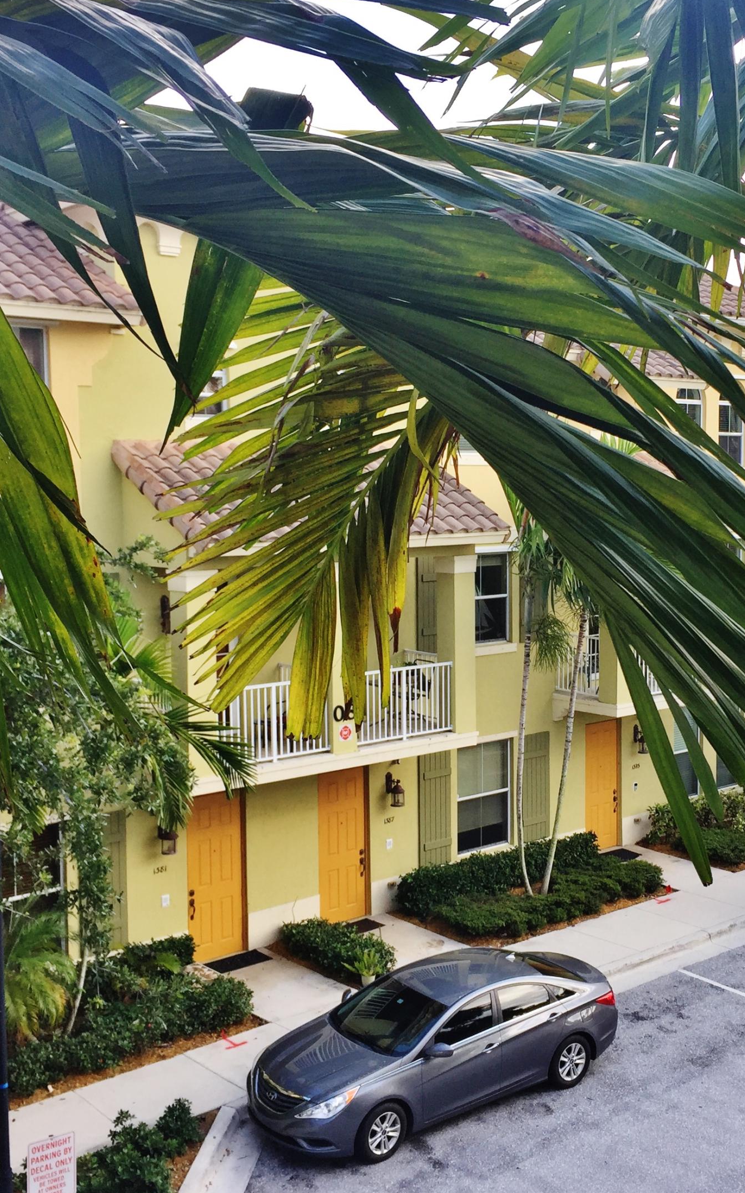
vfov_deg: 46.2
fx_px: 1397
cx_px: 504
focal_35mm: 43
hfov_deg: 29.6
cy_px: 593
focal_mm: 4.15
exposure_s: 1/291
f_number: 2.2
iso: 32
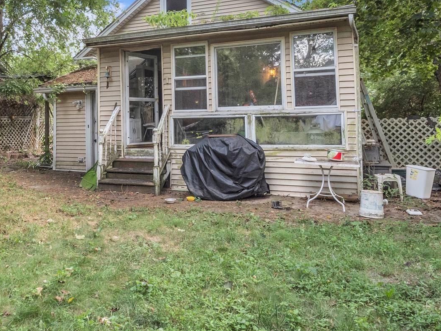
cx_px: 157
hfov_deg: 58.9
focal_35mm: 30
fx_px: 382
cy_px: 97
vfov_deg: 45.7
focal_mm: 8
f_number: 8
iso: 400
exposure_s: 1/50
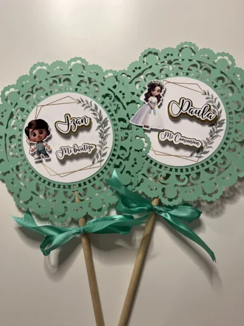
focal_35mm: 26
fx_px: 244
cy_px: 163
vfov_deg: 67.3
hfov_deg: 53.1
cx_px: 122
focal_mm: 5.1
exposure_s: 1/60
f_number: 1.6
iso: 160
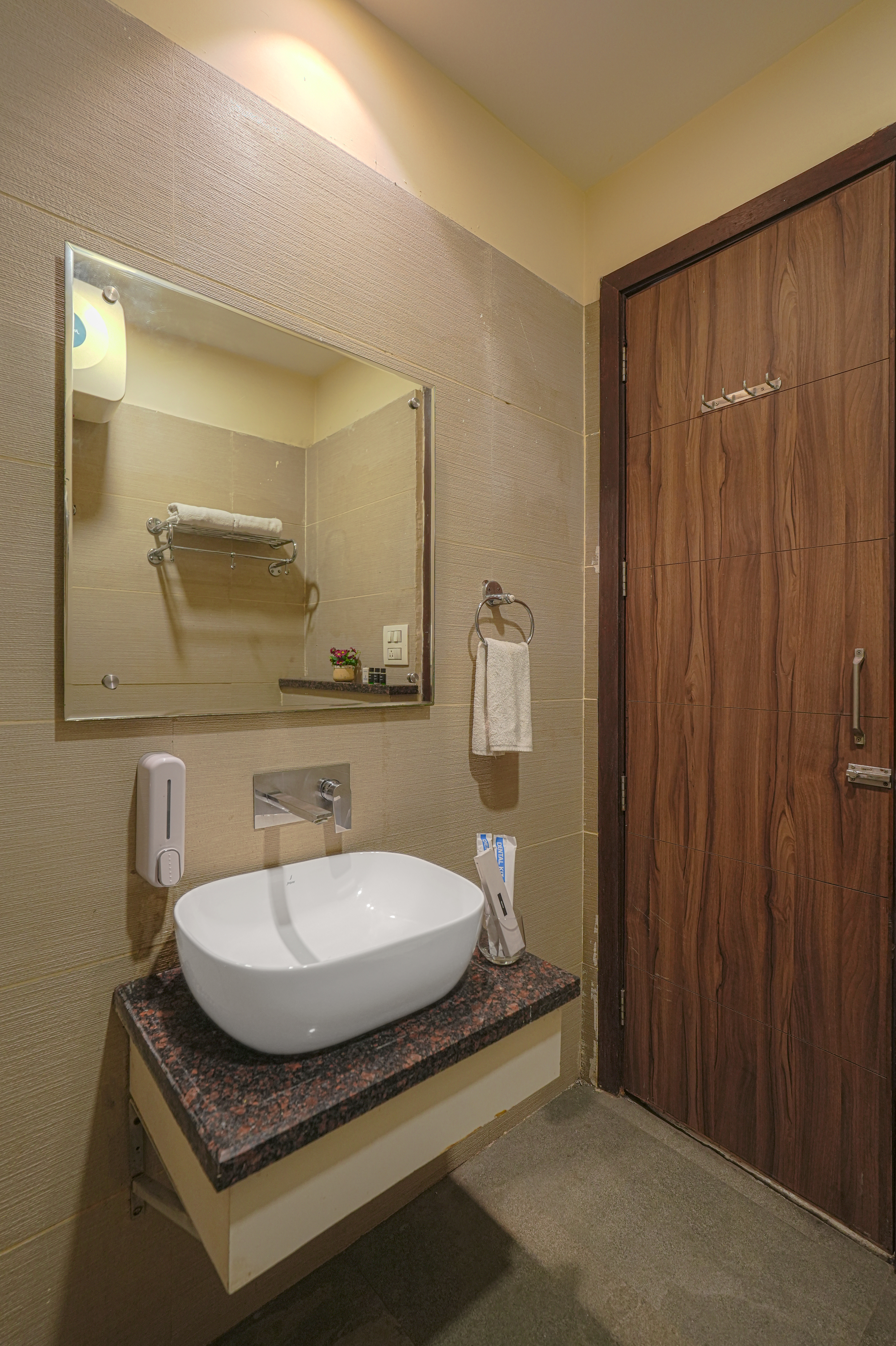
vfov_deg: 93.3
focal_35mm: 17
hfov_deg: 70.4
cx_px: 448
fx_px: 635
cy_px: 673
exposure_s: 1/15
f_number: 4
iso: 1000
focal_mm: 17
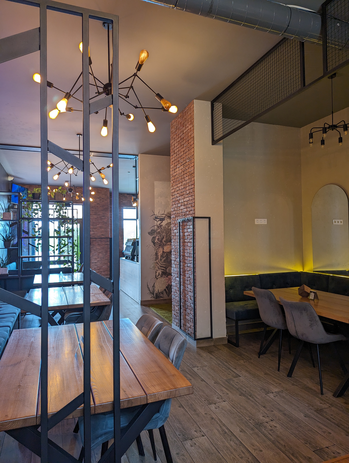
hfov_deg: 56.9
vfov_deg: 71.5
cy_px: 232
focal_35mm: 24
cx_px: 174
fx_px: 322
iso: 51
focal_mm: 6.81
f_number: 1.85
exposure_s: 1/33.3
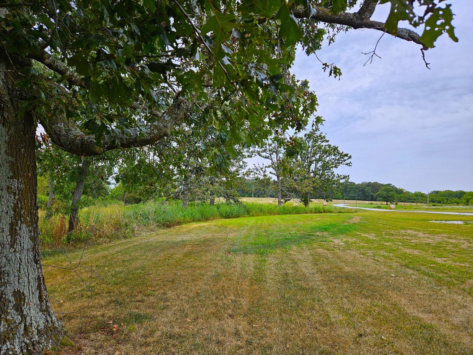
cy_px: 178
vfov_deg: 58.9
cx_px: 236
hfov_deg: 73.9
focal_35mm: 23
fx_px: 314
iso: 25
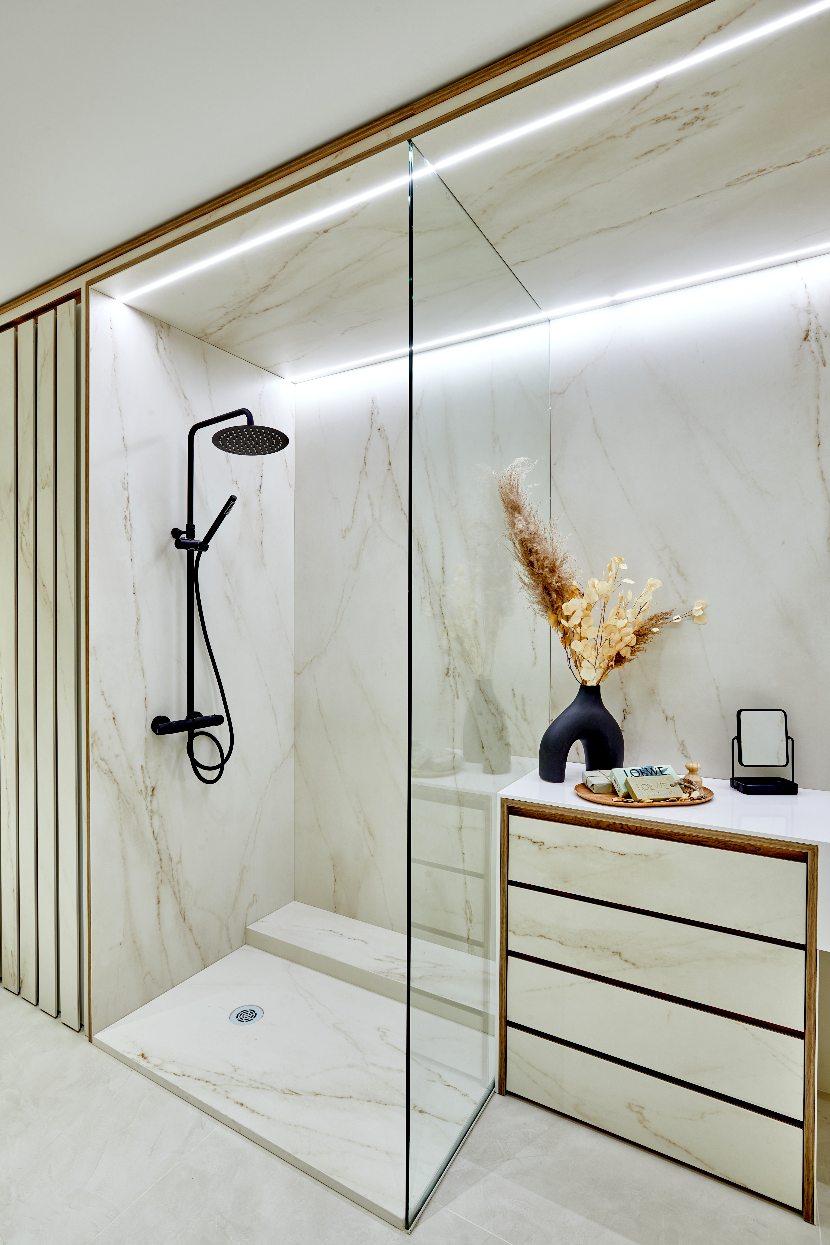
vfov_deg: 93.3
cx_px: 415
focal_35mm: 17
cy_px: 622
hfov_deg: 70.4
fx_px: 588
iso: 64
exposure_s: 1.3
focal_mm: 17
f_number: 13
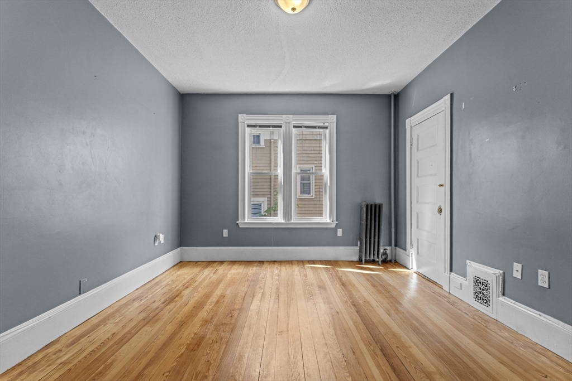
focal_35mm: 16
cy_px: 190
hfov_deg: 97.4
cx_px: 286
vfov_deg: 74.5
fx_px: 251
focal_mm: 15.8
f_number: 11
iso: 1250
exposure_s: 1/10
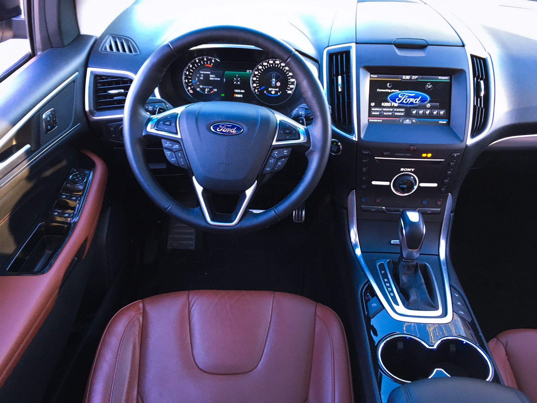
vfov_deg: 48.2
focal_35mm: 29
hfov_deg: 61.7
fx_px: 450
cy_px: 202
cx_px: 268
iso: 100
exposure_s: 1/33
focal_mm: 4.15
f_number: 2.2
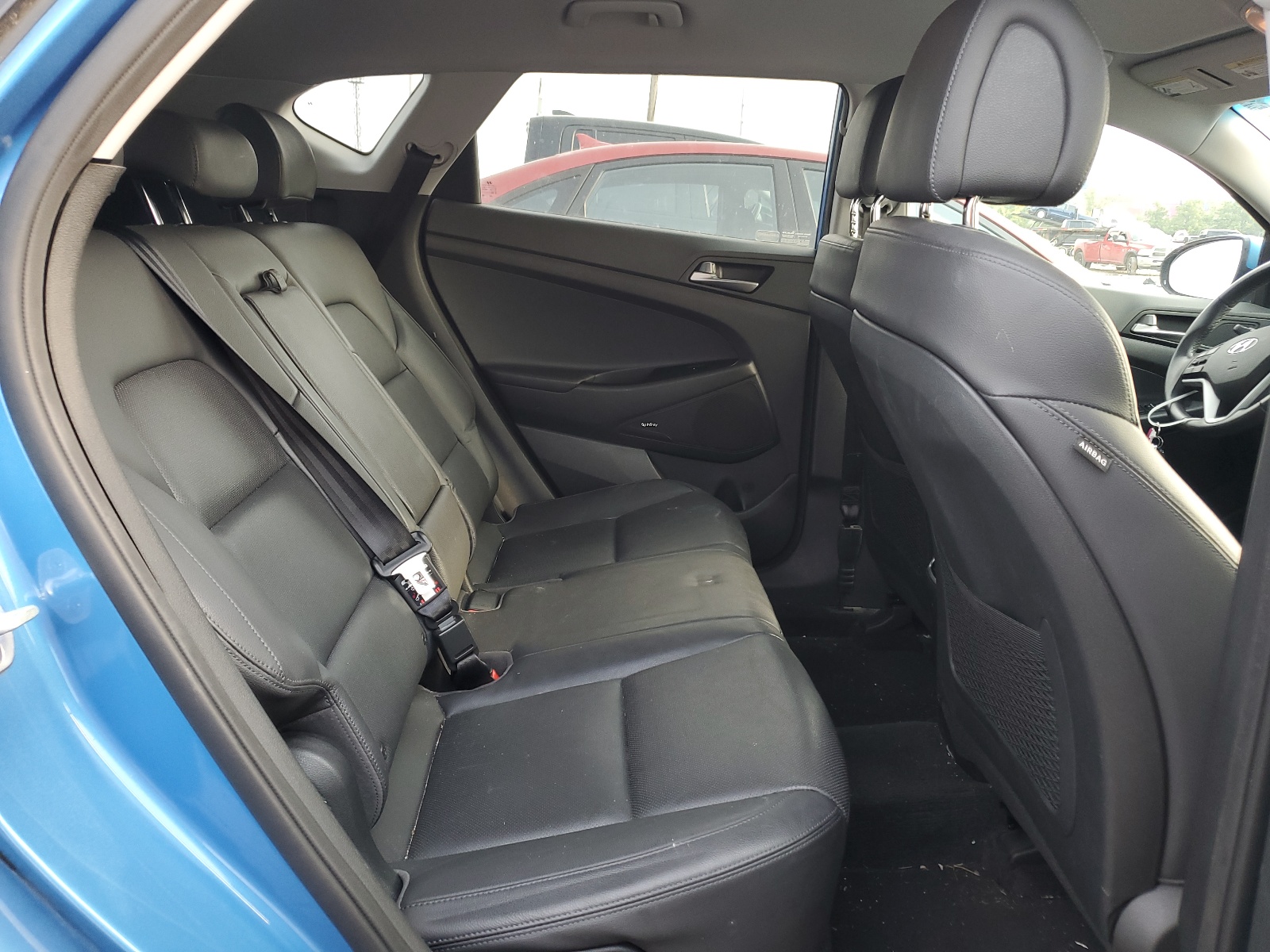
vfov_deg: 53.1
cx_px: 635
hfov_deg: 67.3
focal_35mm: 26
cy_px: 476
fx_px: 954
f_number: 1.5
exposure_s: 1/120
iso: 67
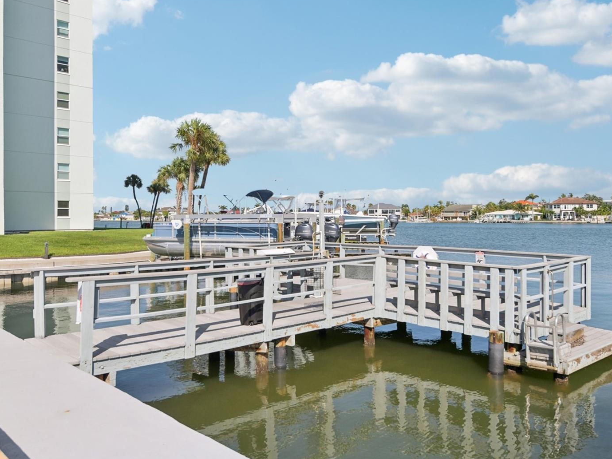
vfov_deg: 48.2
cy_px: 231
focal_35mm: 29
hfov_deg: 61.6
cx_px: 326
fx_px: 513
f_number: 8
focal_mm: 26
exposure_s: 1/2000
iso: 400
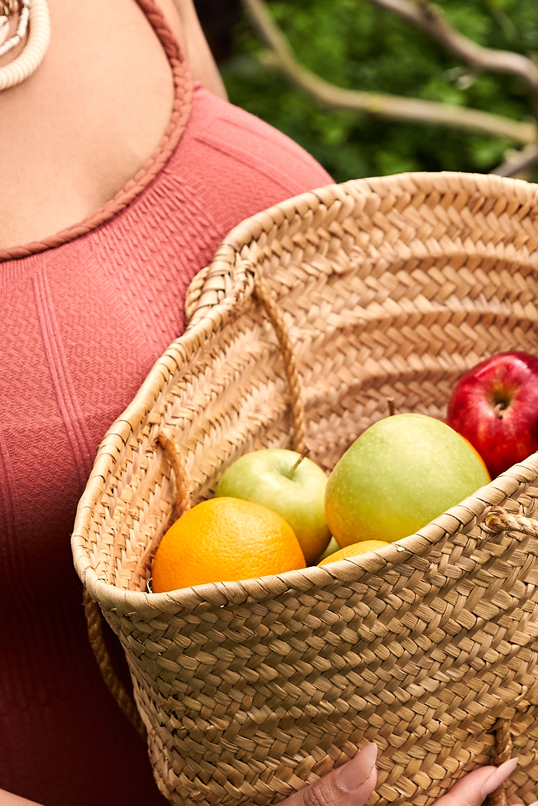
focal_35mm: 187
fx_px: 4190
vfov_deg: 11.0
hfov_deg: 7.3
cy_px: 377
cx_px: 165
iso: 250
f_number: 4
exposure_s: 1/200
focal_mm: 50
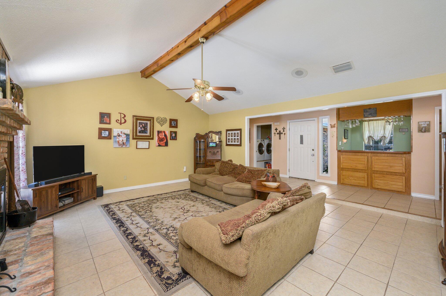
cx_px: 223
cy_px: 148
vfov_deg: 77.2
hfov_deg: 100.4
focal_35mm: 15
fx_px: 186
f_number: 7.1
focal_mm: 15
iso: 500
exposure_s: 1/25
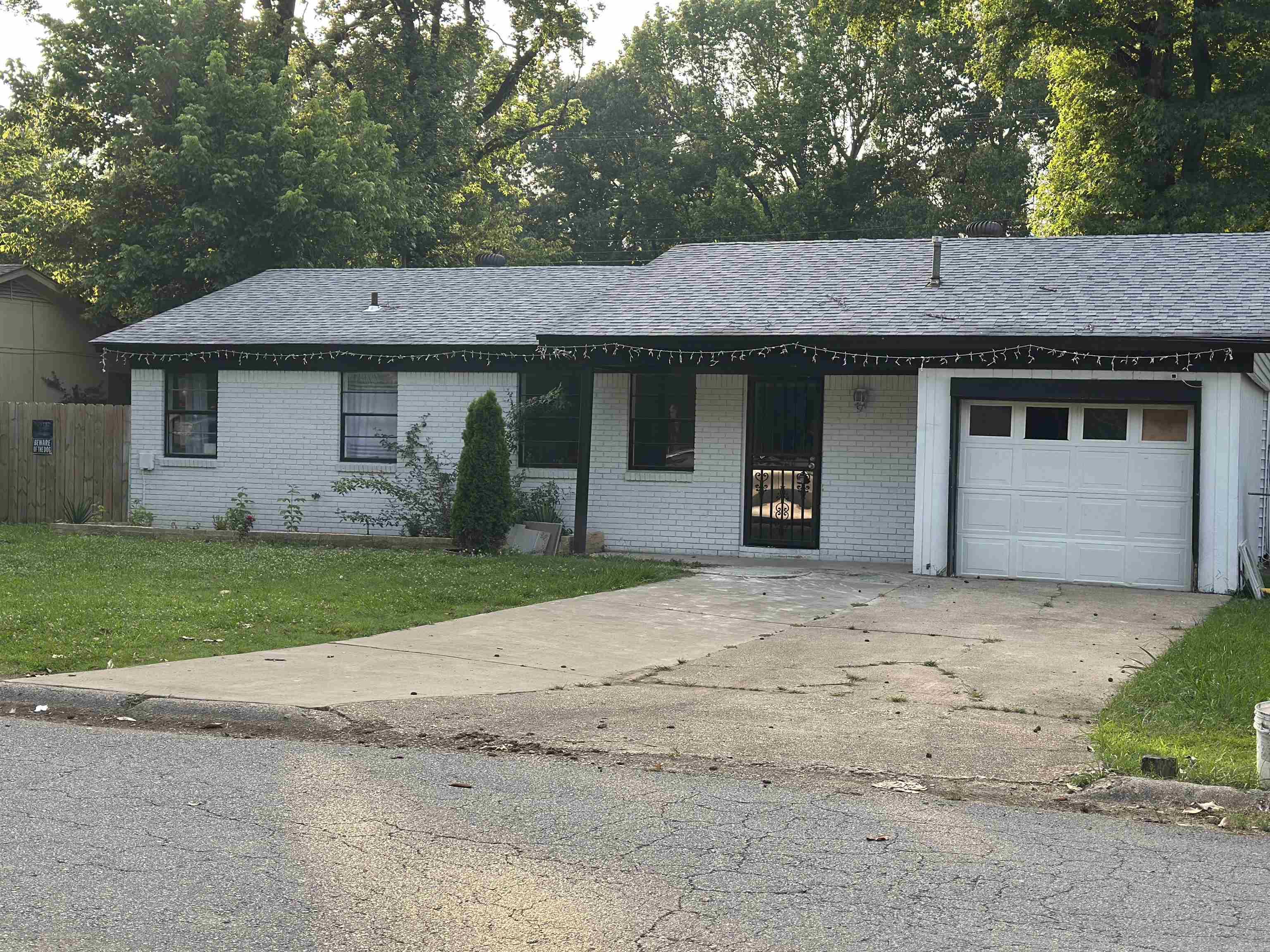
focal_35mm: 48
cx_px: 635
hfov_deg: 39.7
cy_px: 476
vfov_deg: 30.3
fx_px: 1761
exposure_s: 1/663
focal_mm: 6.86
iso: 80
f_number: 1.78
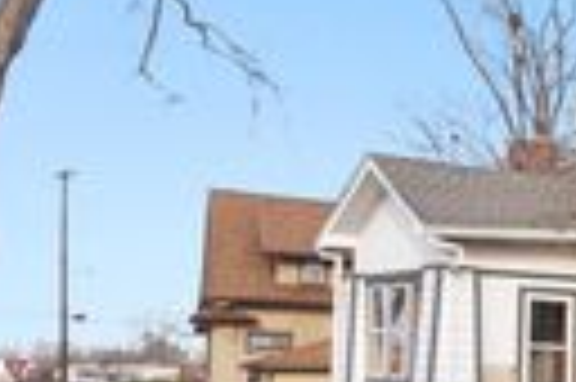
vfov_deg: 11.7
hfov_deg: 14.9
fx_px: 1870
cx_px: 1084
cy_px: 187
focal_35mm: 117
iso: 400
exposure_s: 1/250
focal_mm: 30
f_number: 9
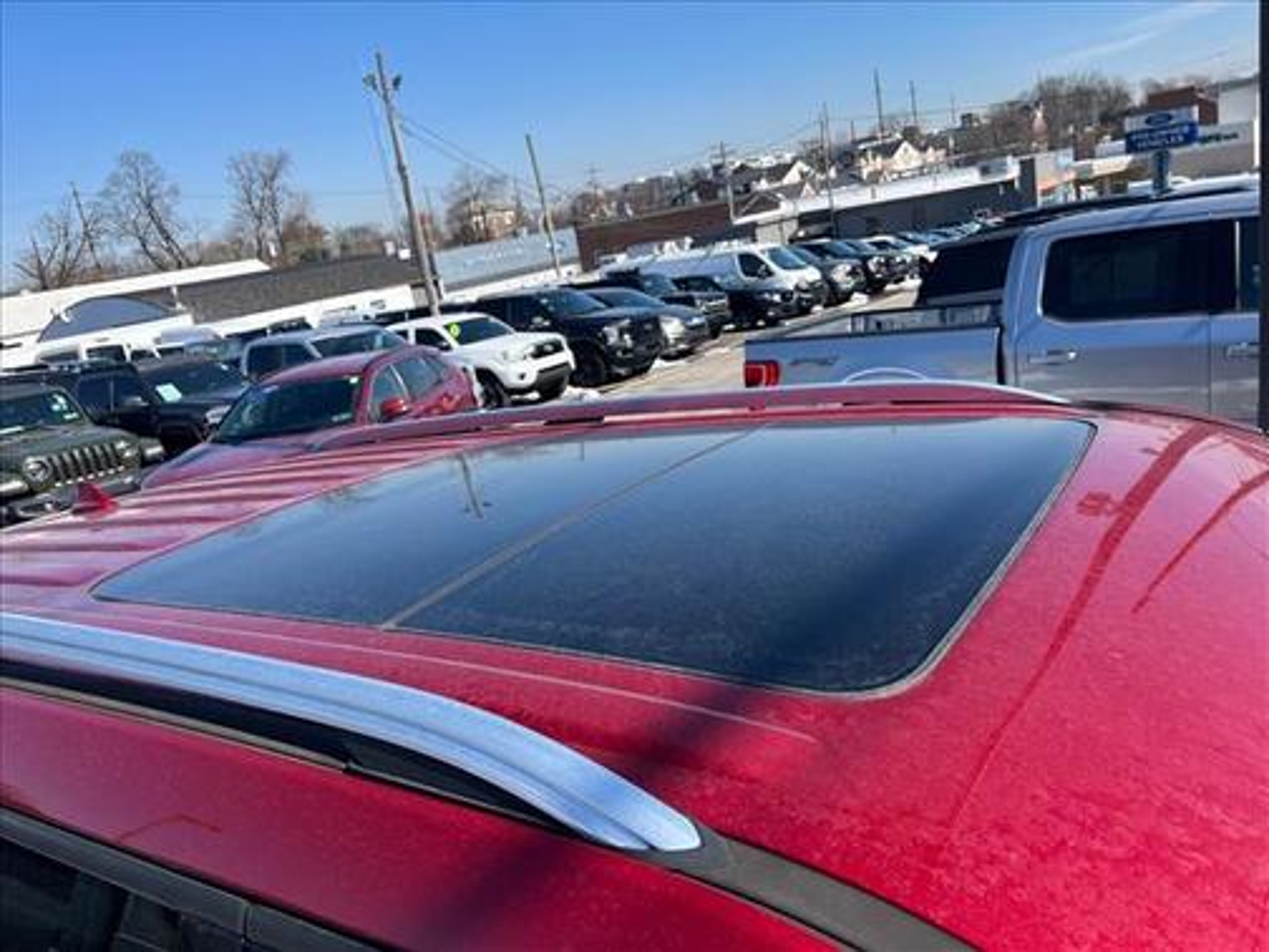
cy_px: 476
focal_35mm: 26
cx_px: 634
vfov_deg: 53.1
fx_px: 953
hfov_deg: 67.3
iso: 50
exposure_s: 1/2841
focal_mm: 5.7
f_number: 1.5
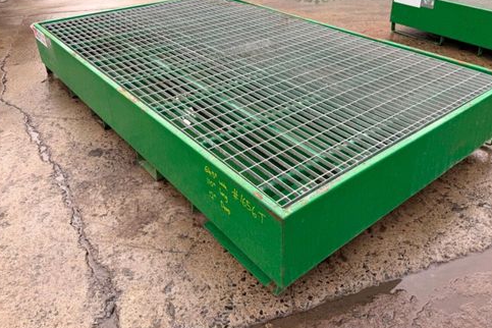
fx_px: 424
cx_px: 275
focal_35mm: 31
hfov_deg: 60.1
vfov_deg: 41.7
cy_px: 108
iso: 80
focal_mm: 6.76
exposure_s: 1/702
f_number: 1.78
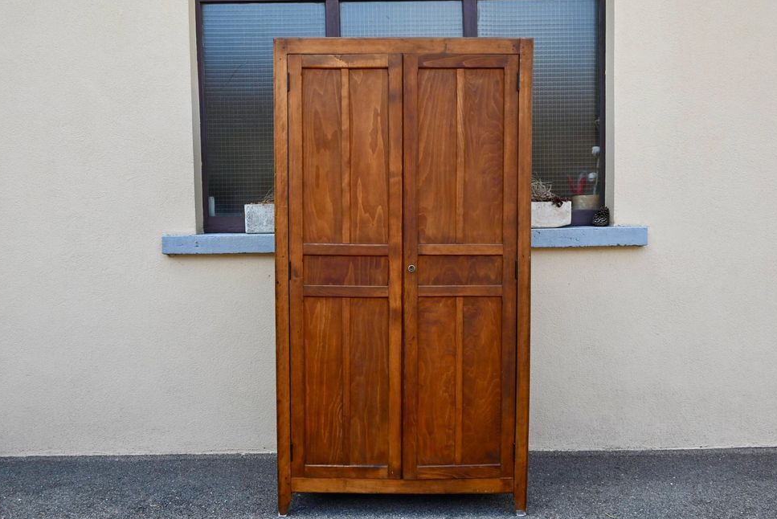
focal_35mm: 30
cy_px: 267
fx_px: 648
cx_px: 391
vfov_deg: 43.7
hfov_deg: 61.9
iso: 800
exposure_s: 1/400
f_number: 10
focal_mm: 29
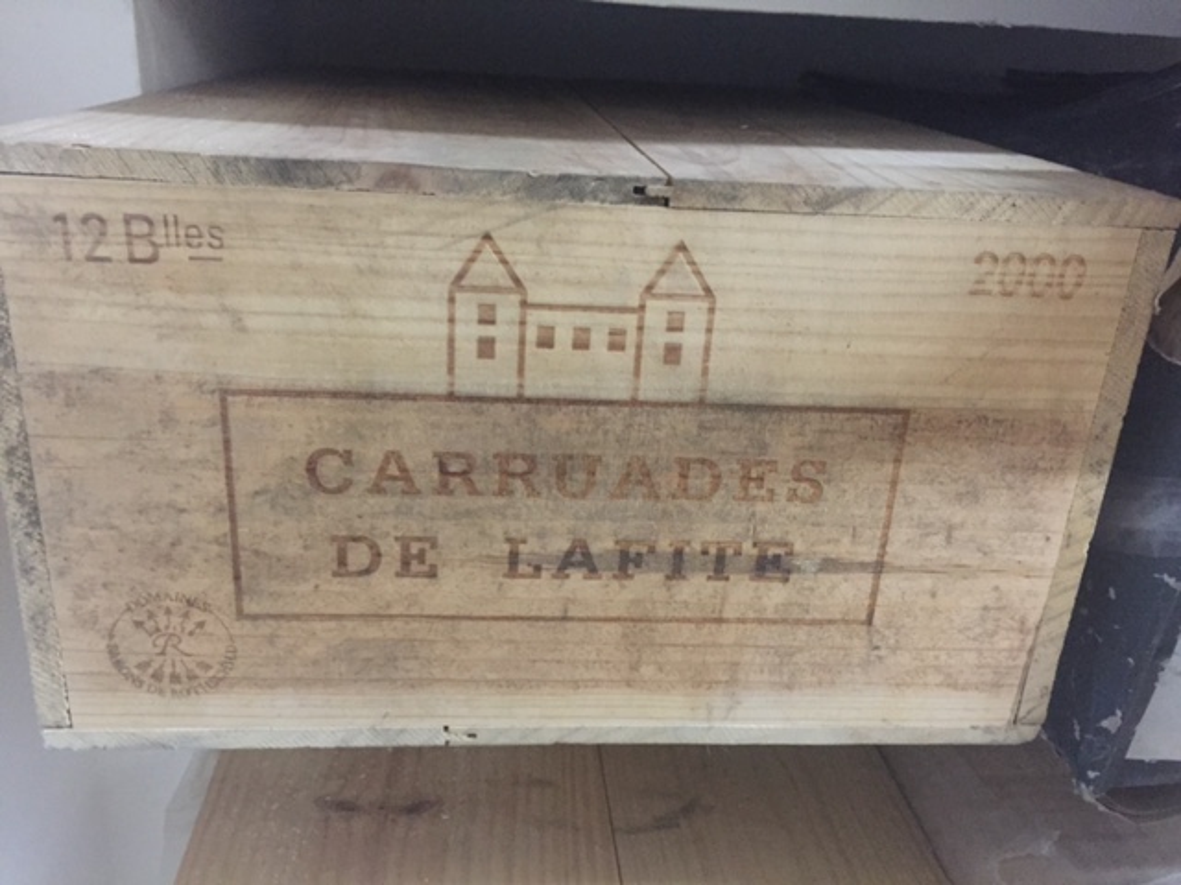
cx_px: 590
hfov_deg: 61.7
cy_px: 442
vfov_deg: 48.2
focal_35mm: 29
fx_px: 989
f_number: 2.2
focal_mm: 4.15
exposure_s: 1/17
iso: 640
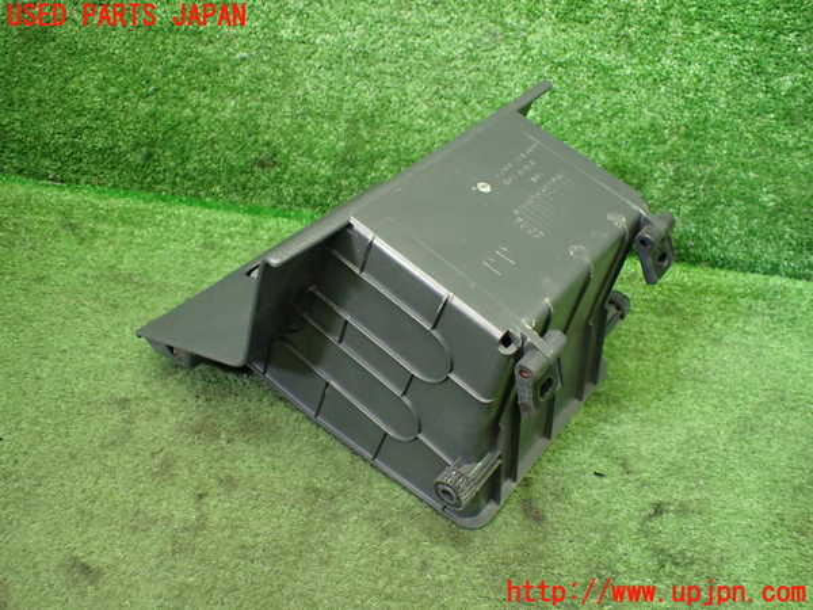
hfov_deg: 60.0
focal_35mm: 30
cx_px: 406
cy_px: 305
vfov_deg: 46.8
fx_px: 705
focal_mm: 5.4
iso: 800
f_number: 2.3
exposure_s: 1/100
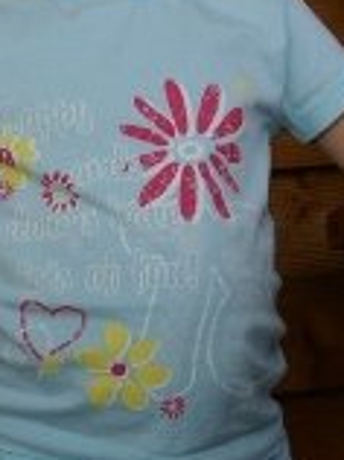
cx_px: 57
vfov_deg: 7.2
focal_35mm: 274
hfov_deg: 5.4
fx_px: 3640
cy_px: 282
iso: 400
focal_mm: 50
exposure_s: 1/500
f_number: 8
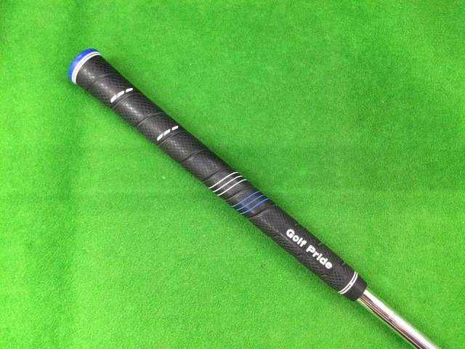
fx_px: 416
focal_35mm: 31
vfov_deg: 45.4
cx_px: 232
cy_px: 174
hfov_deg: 58.4
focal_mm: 3.3
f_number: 2.4
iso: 200
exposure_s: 1/30
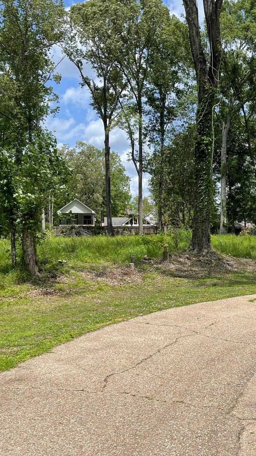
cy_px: 228
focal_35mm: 38
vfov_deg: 52.8
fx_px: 459
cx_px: 194
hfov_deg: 30.6
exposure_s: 1/2433
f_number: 1.6
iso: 32
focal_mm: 5.1
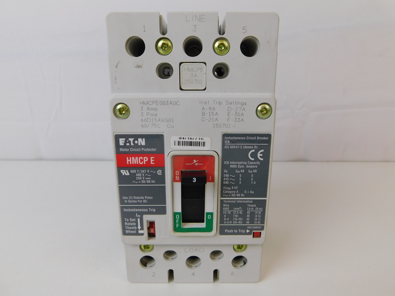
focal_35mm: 23
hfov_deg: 73.9
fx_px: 262
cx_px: 198
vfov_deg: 58.9
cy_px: 148
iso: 125
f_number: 3
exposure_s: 1/50
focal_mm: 4
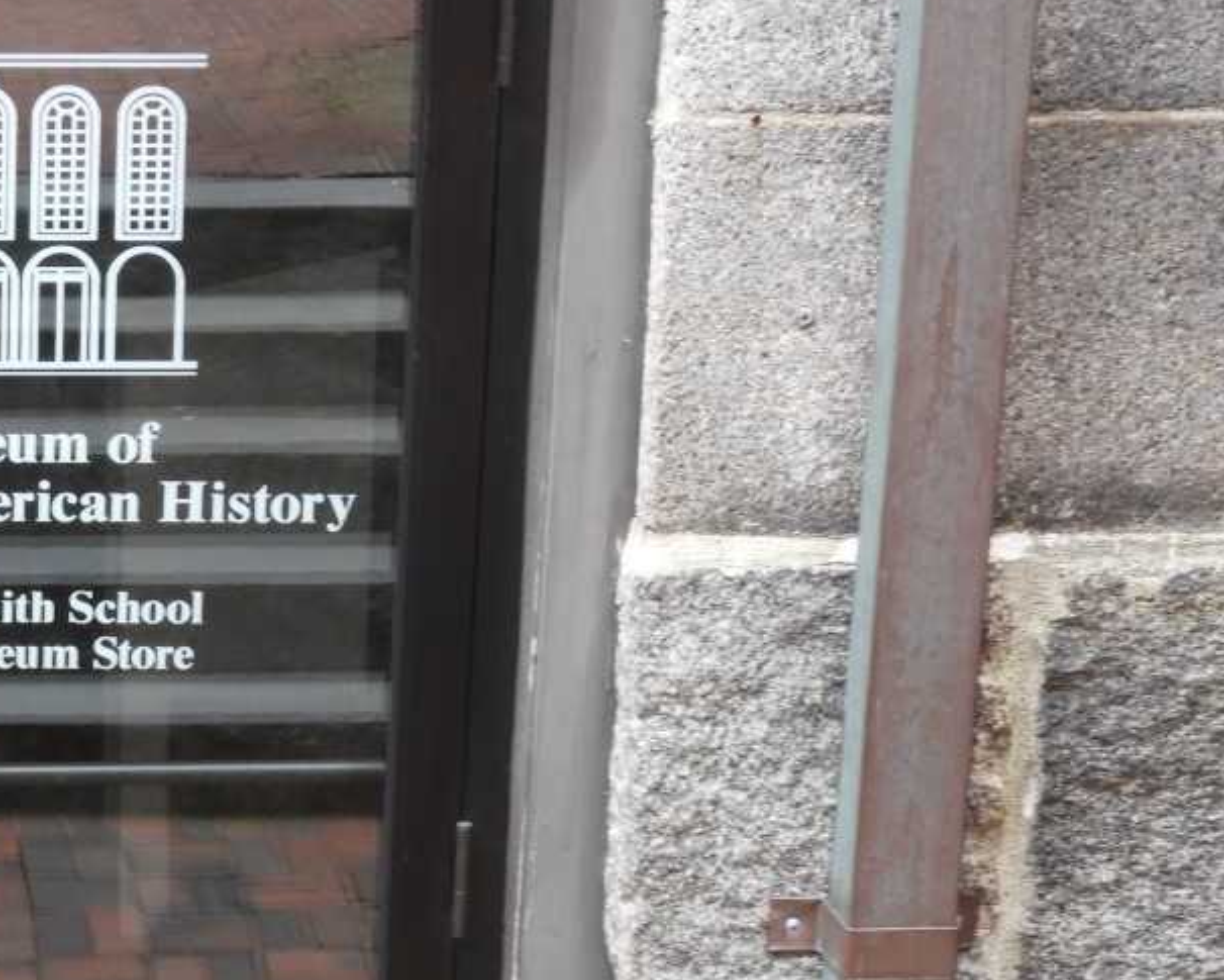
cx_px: -222
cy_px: 832
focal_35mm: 116
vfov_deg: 13.2
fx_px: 4203
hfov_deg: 16.0
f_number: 4
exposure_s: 1/30
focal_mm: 9
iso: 220
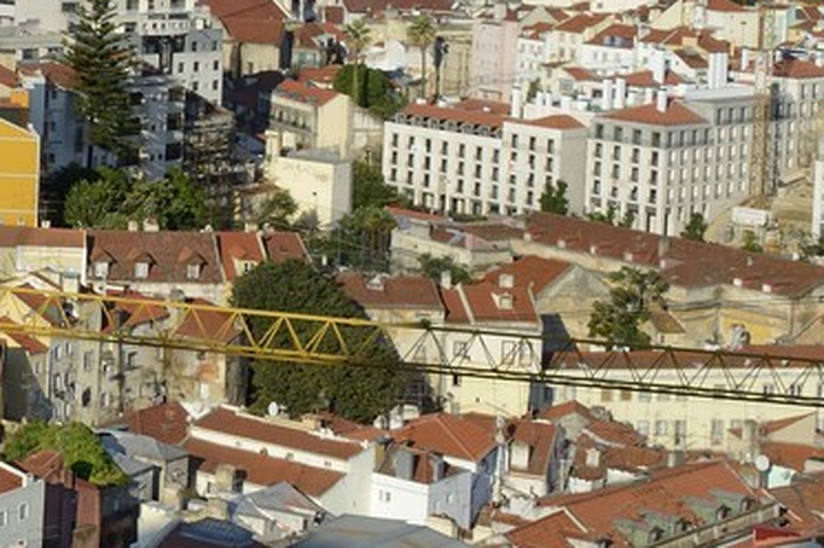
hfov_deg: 14.3
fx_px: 2744
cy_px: -130
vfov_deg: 11.2
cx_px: -820
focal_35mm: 120
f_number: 14
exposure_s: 1/200
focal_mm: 28
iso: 200
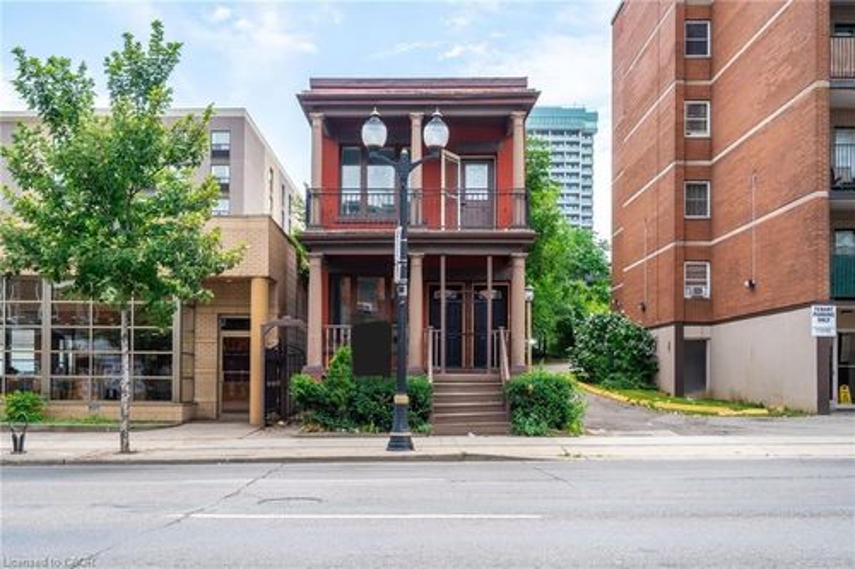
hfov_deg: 55.8
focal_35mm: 34
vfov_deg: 38.9
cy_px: 284
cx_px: 428
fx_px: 807
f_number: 7.1
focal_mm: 34
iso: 400
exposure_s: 1/4000
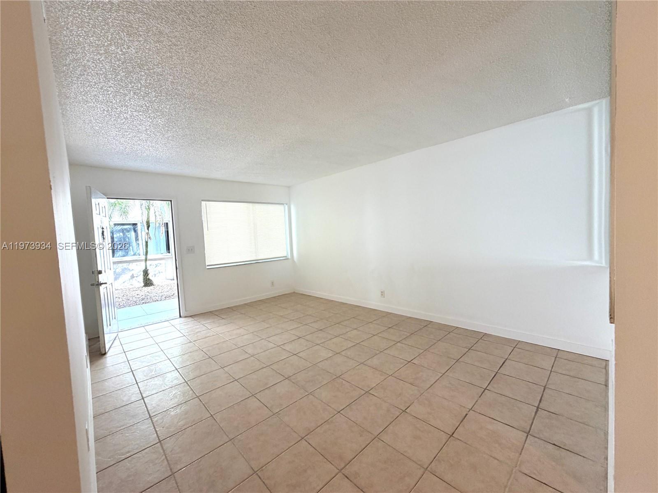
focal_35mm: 14
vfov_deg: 85.7
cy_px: 246
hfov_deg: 102.1
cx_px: 329
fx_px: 266
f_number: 2.2
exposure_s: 1/120
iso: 200
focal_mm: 2.22
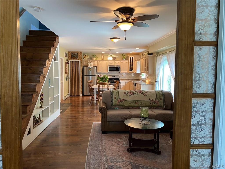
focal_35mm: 26
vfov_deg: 53.1
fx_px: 169
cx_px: 112
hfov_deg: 67.3
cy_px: 84
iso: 250
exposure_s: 1/60
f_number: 1.8
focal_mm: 4.25
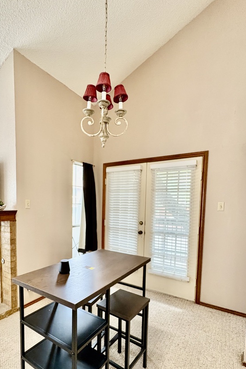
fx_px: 195
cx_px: 101
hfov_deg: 64.1
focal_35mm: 19
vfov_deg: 86.0
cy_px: 219
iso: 1000
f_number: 2.2
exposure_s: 1/54
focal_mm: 2.22
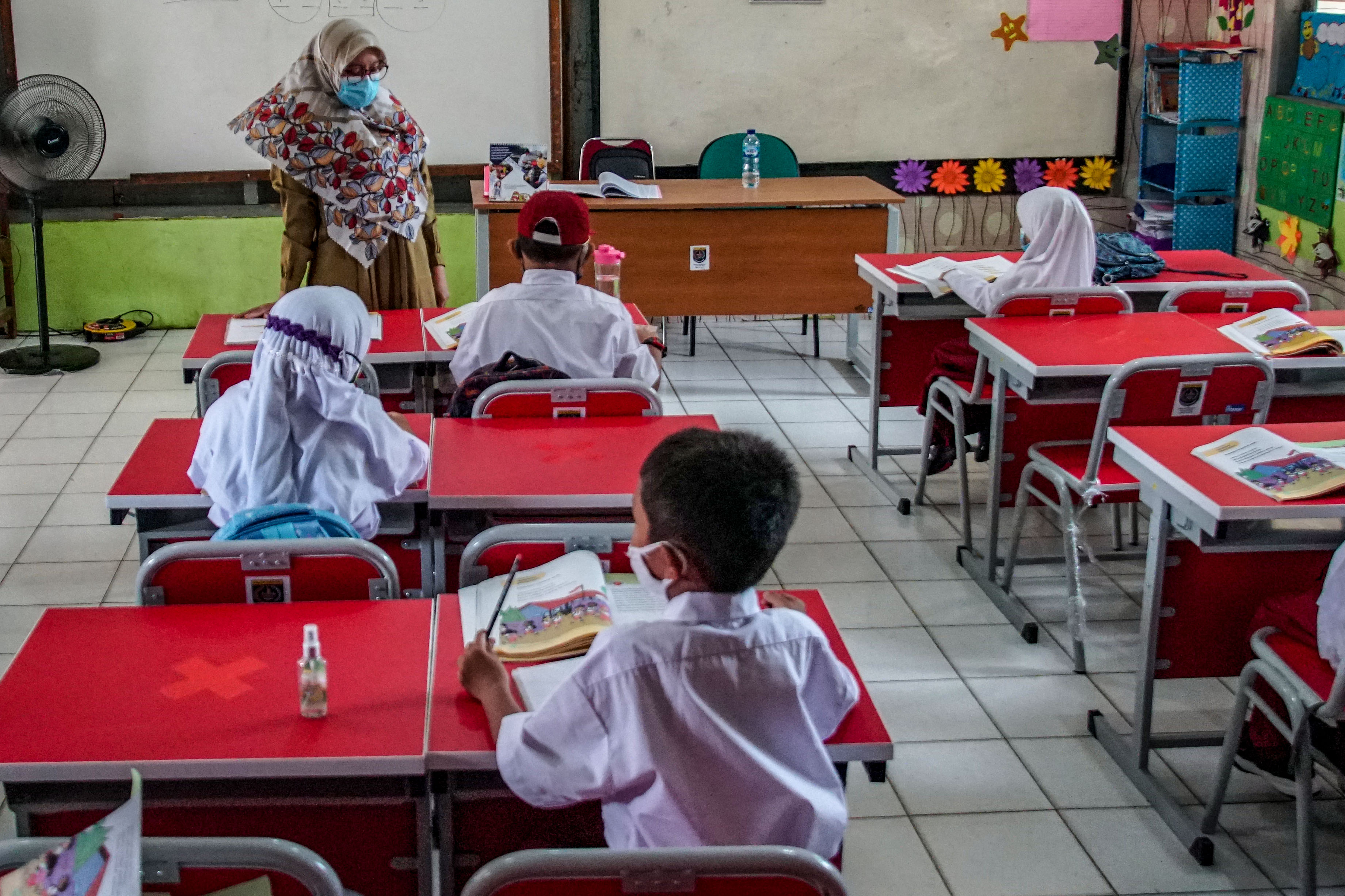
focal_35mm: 44
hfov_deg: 44.2
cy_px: 295
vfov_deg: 30.3
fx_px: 1644
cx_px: 529
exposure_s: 1/160
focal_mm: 18
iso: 2000
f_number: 3.5
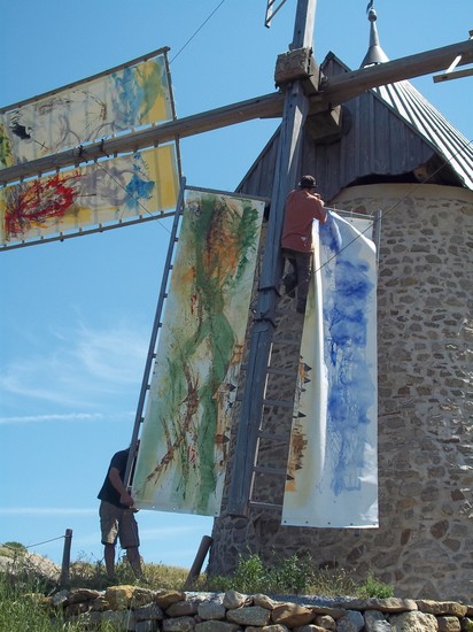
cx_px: 236
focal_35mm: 46
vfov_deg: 41.3
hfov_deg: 31.5
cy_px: 316
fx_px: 839
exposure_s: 1/125
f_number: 8.9
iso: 80
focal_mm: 8.2
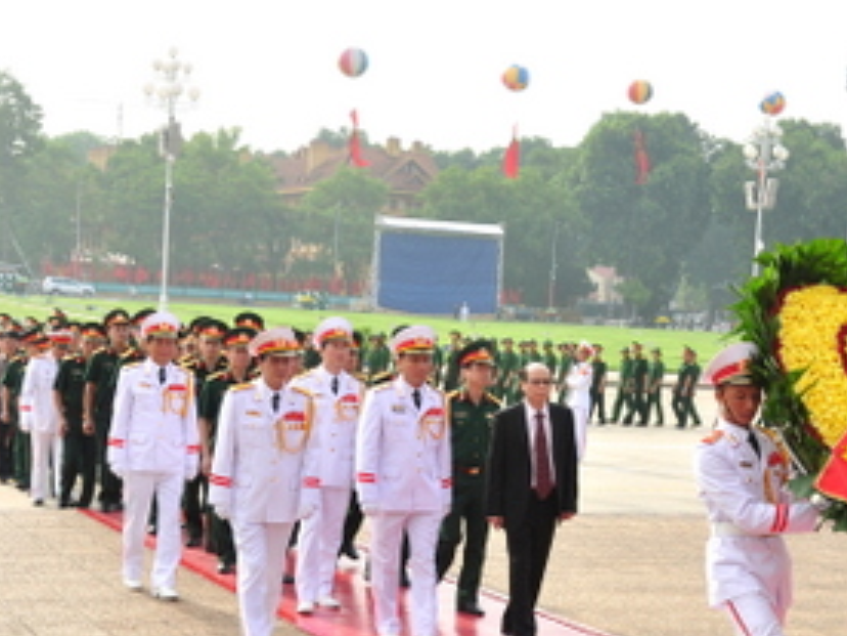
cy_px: 442
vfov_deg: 20.1
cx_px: 506
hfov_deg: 26.6
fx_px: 1786
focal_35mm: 73
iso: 200
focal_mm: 28
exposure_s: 1/125
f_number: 11
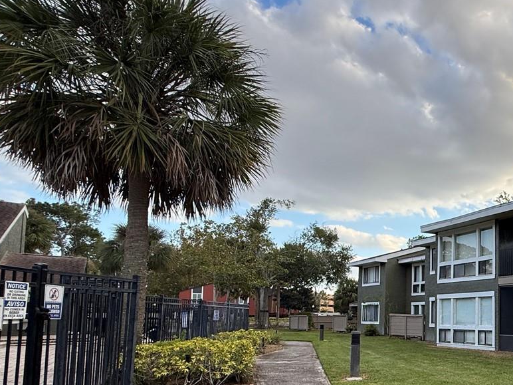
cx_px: 522
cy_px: 289
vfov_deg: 46.5
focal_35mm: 29
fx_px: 430
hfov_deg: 49.3
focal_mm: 2.22
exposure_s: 1/559
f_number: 2.2
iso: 64
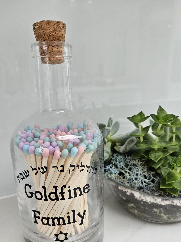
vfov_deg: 65.0
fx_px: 188
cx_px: 92
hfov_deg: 51.3
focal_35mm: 27
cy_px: 140
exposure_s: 1/100
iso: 200
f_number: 1.8
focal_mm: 5.4
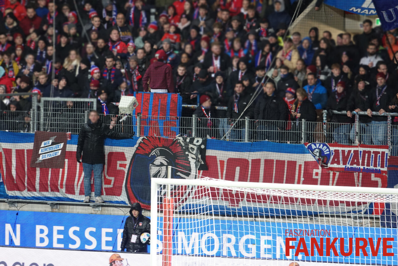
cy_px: 133
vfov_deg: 2.6
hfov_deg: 3.9
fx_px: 5904
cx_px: 199
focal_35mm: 534
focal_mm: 195.64
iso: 800
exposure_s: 1/40
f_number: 4
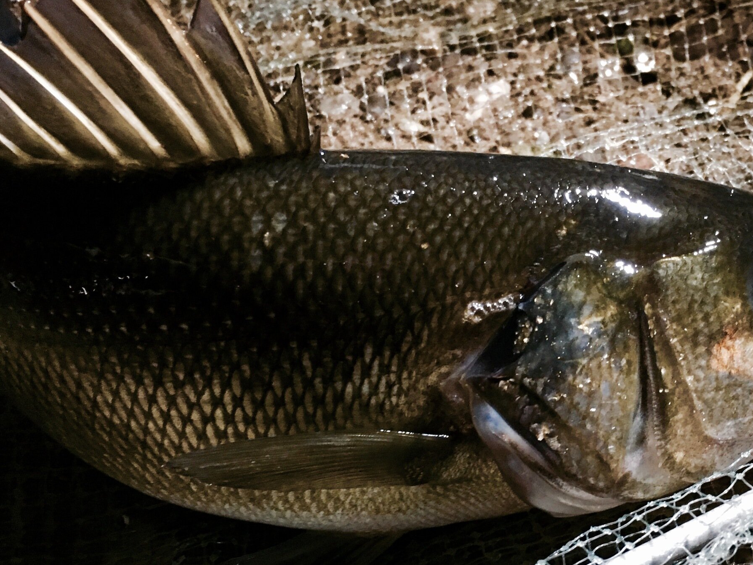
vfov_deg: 30.7
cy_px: 355
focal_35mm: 47
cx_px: 569
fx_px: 1022
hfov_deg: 39.3
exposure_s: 1/20
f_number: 2.2
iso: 200
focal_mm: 4.15
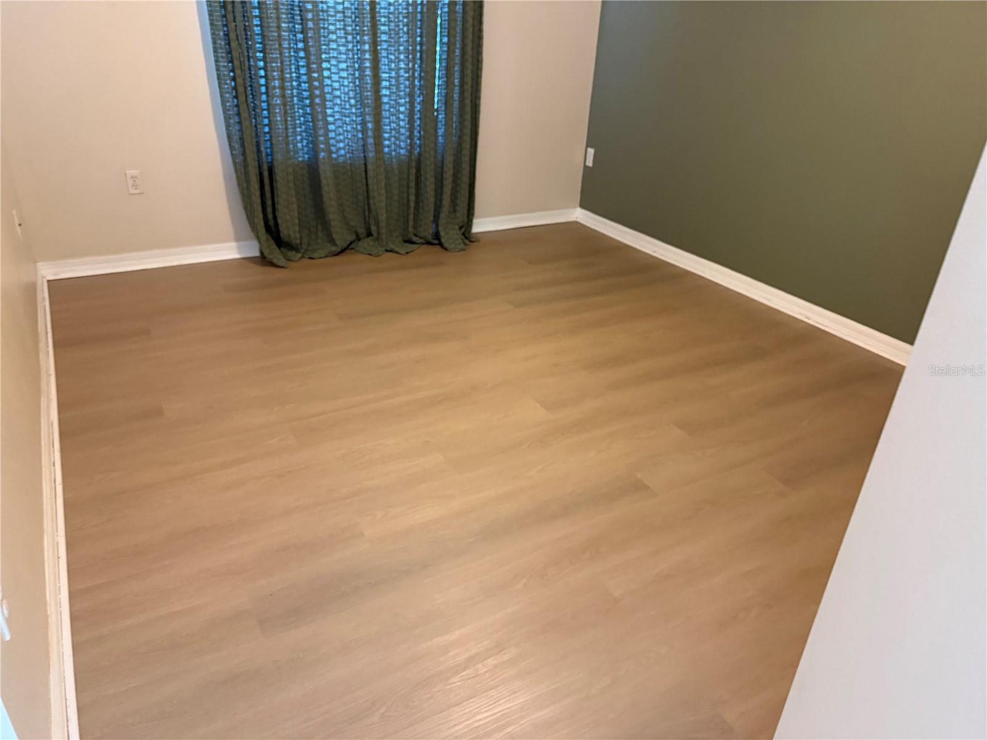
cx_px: 494
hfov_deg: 71.6
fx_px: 684
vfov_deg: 56.8
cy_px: 370
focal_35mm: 24
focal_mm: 6.76
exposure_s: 1/40
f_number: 1.78
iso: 640
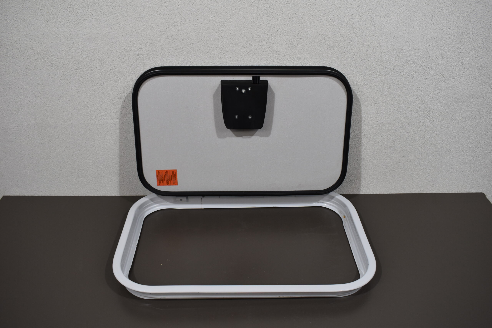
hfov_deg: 59.5
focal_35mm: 32
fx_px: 430
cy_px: 164
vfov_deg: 41.7
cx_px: 246
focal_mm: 21
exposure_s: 1/125
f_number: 5.6
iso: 400
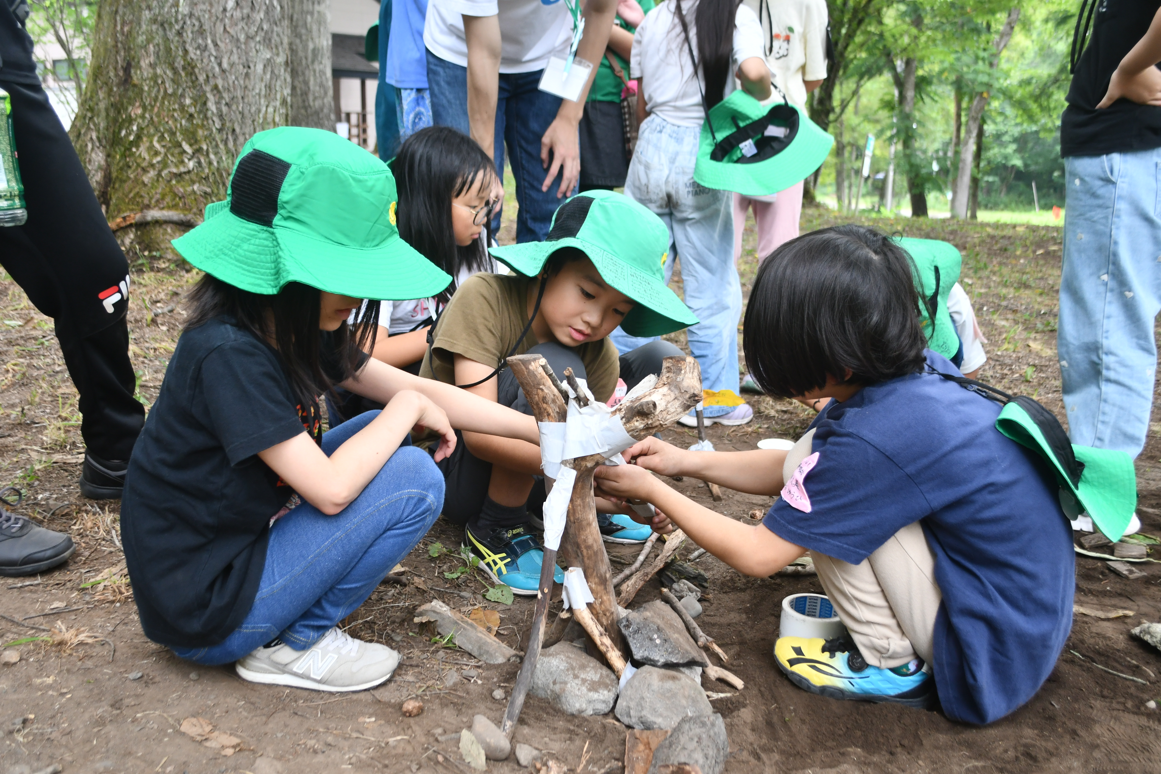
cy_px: 387
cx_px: 580
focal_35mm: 36
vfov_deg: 36.9
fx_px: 1161
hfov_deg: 53.1
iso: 560
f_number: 4
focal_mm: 24
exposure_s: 1/250
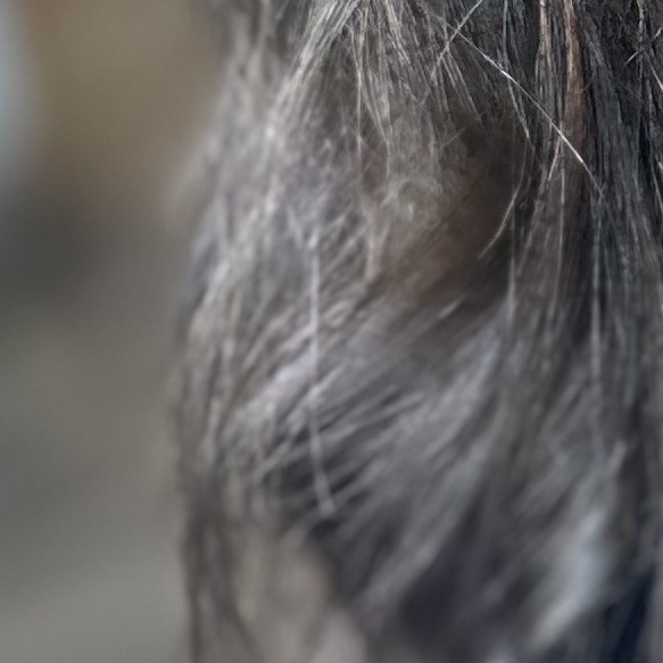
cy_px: 180
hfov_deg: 10.2
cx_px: 1302
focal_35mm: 159
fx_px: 3445
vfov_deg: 11.0
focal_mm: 5.7
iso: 125
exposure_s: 1/60
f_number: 1.5
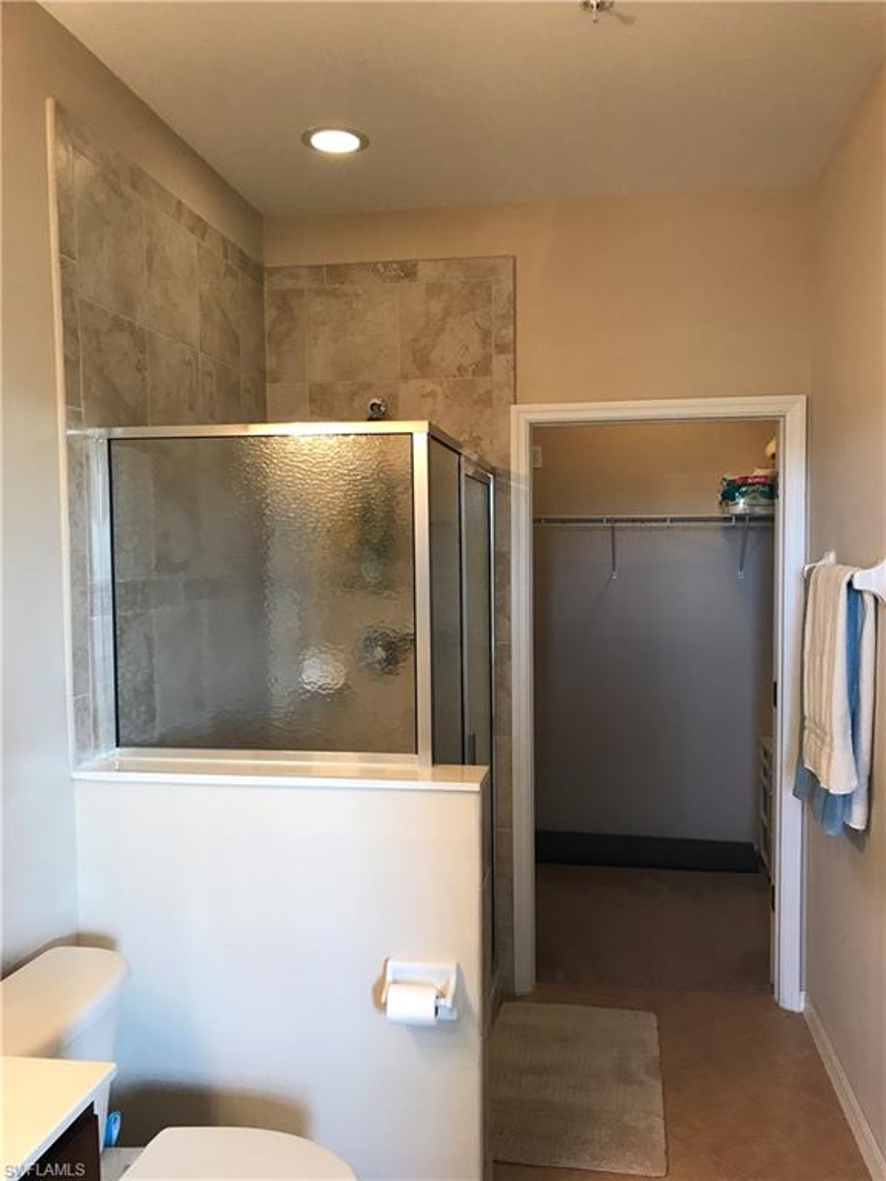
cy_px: 590
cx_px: 443
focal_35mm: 28
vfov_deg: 63.4
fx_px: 956
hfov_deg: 49.7
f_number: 1.8
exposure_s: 1/20
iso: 40
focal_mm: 3.99
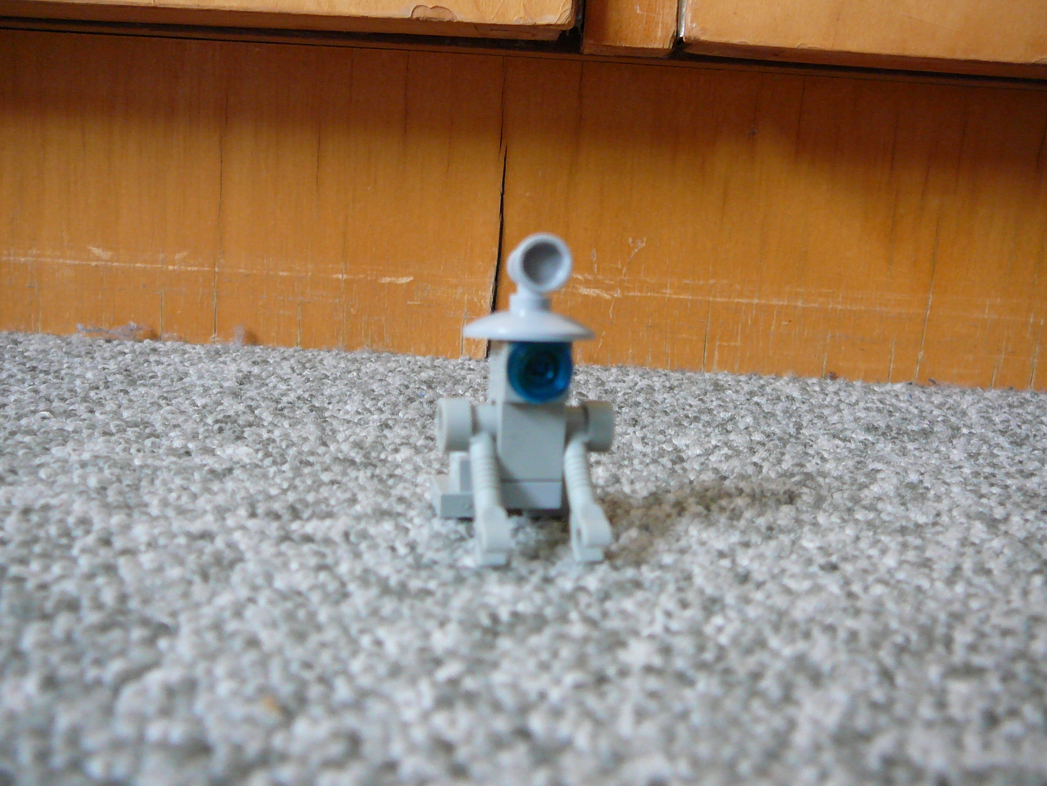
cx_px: 524
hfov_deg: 52.6
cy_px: 393
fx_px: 1059
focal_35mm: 35
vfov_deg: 40.7
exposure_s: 1/5
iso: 200
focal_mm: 5.2
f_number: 2.8
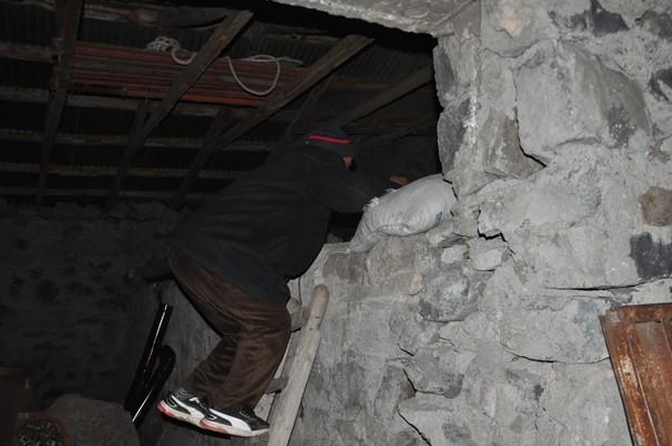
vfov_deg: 39.3
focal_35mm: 34
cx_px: 343
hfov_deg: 56.5
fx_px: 625
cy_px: 223
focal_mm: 21
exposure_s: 1/60
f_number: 4.5
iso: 1000
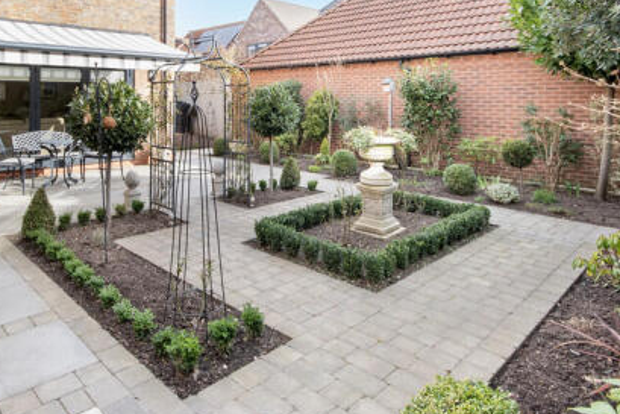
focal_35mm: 24
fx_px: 413
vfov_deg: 50.7
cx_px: 243
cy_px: 98
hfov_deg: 72.8
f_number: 8
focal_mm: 10
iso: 100
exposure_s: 1/40
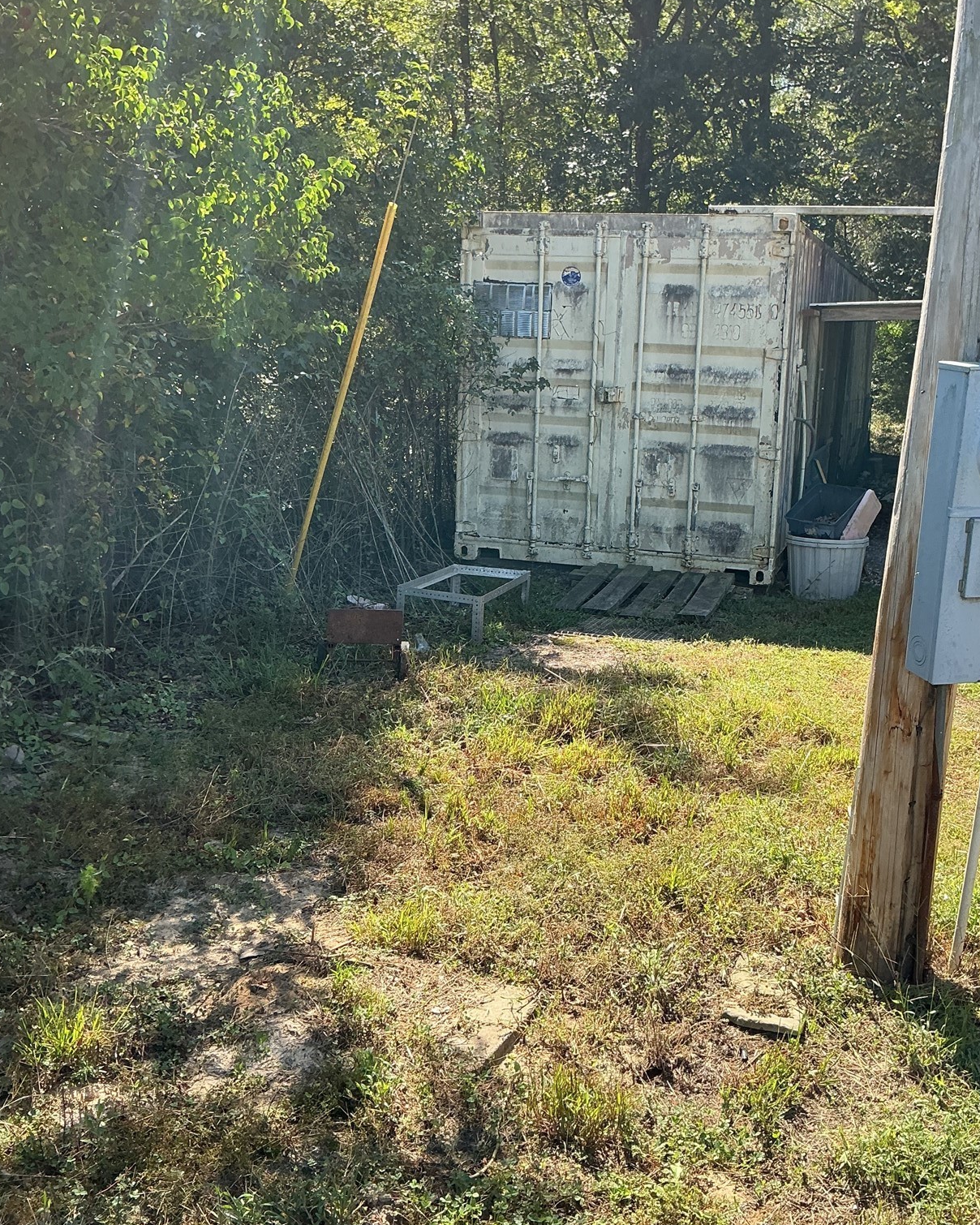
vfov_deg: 50.2
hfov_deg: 41.0
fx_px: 1305
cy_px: 548
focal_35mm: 36
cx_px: 564
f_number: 1.8
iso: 25
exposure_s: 1/519
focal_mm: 3
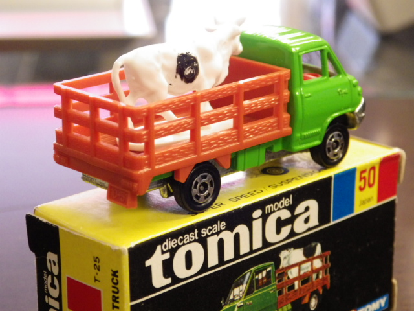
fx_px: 1232
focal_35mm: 103
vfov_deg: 14.4
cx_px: 207
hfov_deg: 19.1
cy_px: 156
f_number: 4.6
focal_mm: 18.4
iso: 800
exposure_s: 1/30
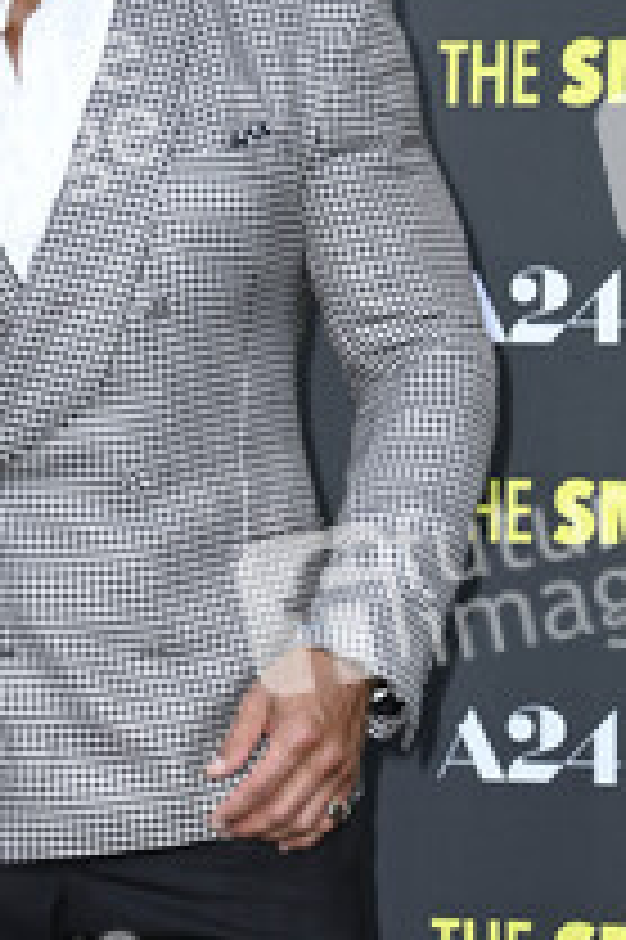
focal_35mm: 214
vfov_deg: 9.6
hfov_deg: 6.4
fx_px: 5591
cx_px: 59
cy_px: 364
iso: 1000
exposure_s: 1/250
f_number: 5.6
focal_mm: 112
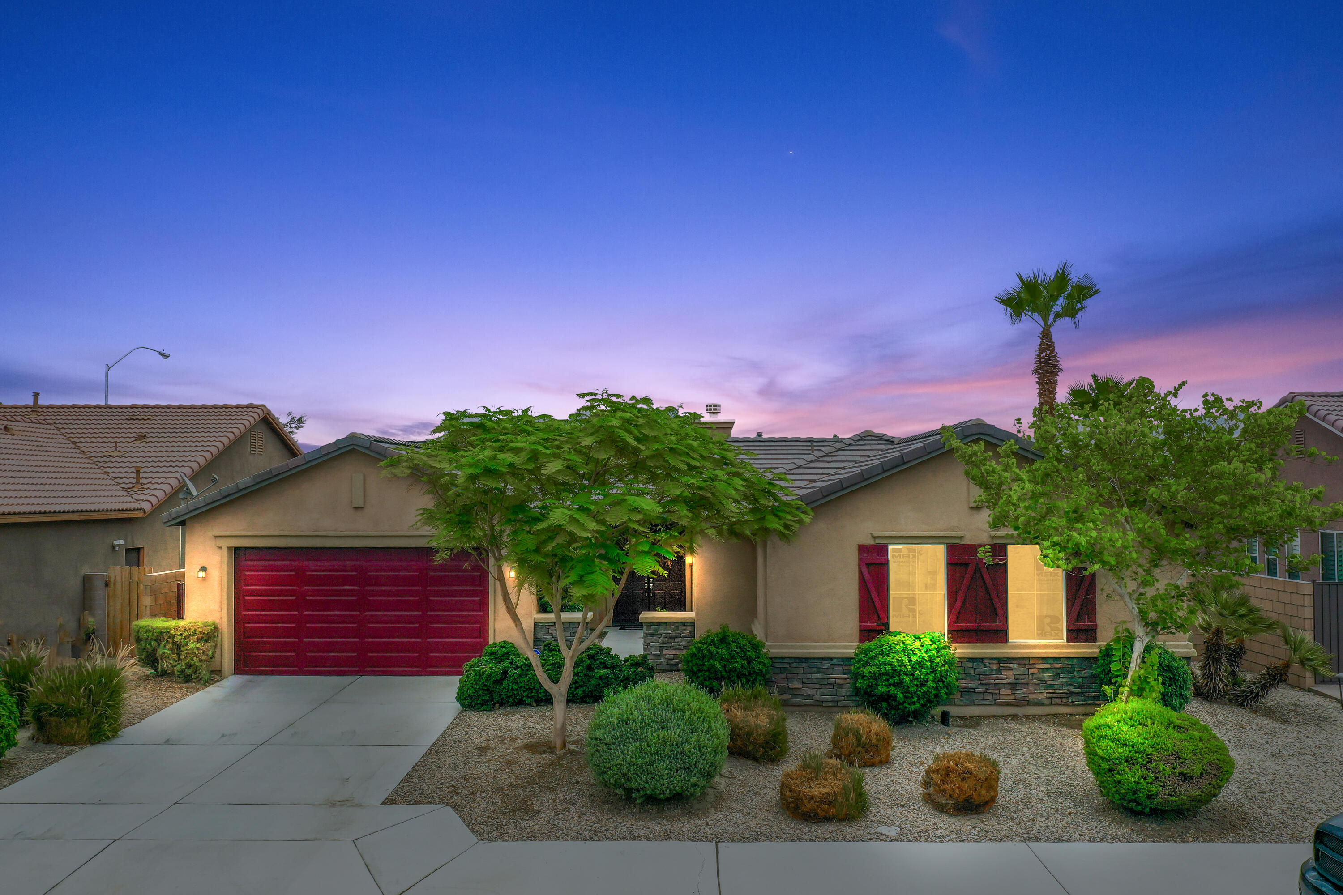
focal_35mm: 28
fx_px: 1044
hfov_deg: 65.5
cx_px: 672
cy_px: 448
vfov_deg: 46.4
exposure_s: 1/800
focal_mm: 10.26
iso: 100
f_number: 6.3
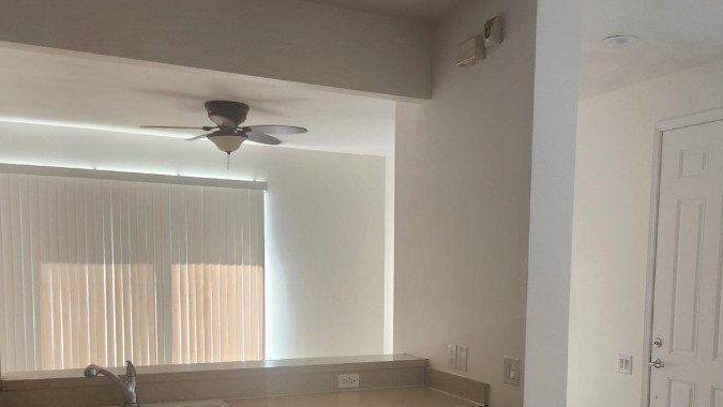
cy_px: 348
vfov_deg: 30.2
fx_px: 729
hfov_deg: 52.6
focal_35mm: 38
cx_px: 417
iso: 160
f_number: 1.8
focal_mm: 5.54
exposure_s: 1/120
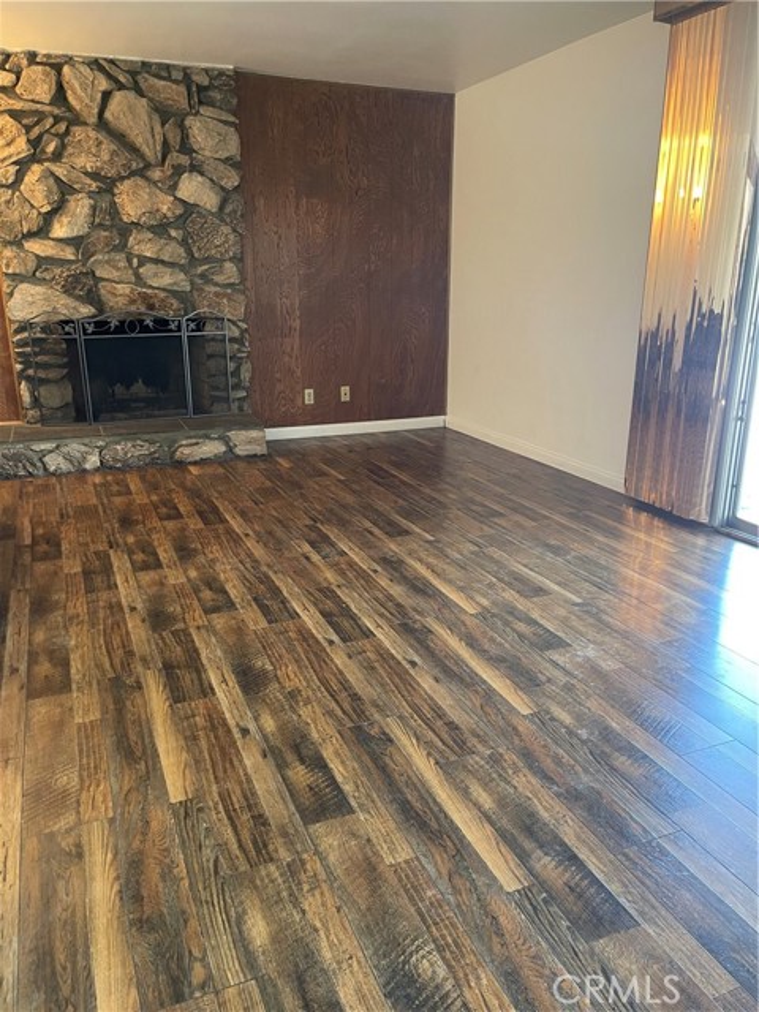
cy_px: 506
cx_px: 380
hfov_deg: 54.9
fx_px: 731
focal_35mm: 25
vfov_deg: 69.4
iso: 250
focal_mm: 5.1
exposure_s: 1/60
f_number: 1.6
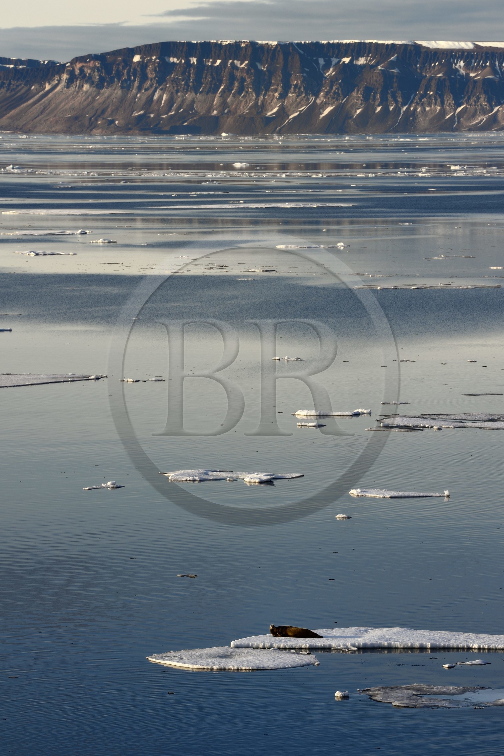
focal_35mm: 200
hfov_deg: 6.9
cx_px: 252
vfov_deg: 10.3
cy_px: 378
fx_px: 4200
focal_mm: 200
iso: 200
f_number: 7.1
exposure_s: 1/500
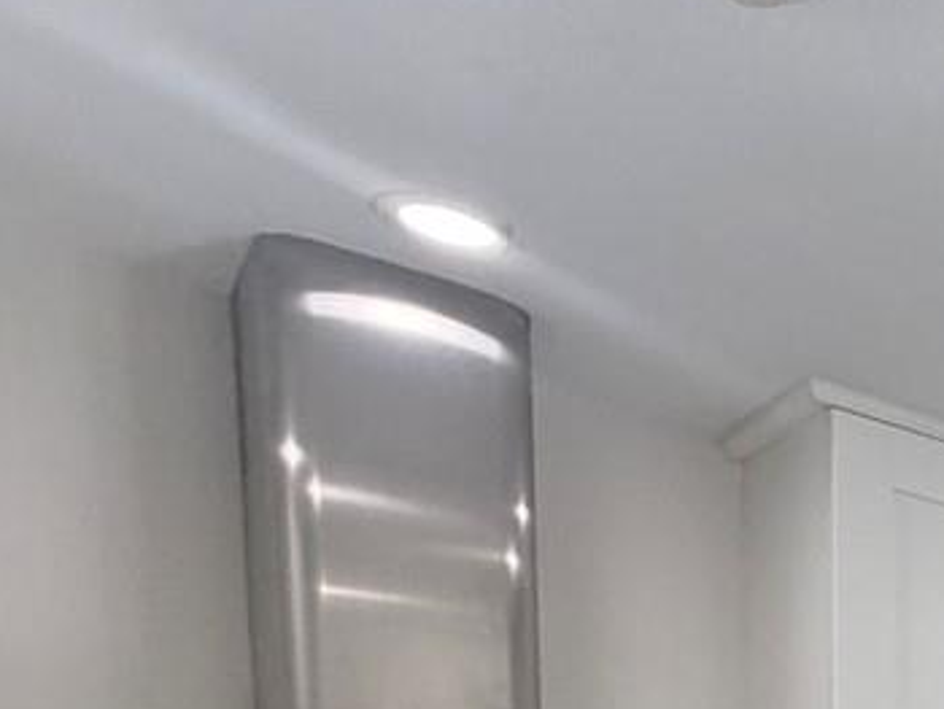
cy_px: 1324
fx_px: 1747
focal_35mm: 64
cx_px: 1629
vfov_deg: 17.8
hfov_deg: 21.6
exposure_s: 1/120
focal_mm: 2.22
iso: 160
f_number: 2.2
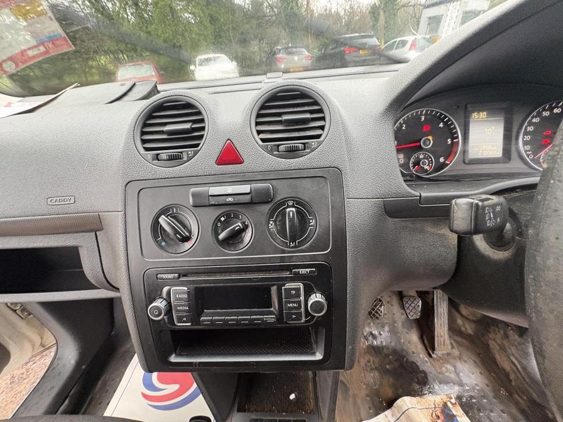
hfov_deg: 102.1
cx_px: 282
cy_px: 211
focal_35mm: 14
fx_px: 228
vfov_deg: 85.7
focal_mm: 2.22
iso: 500
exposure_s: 1/60
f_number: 2.2
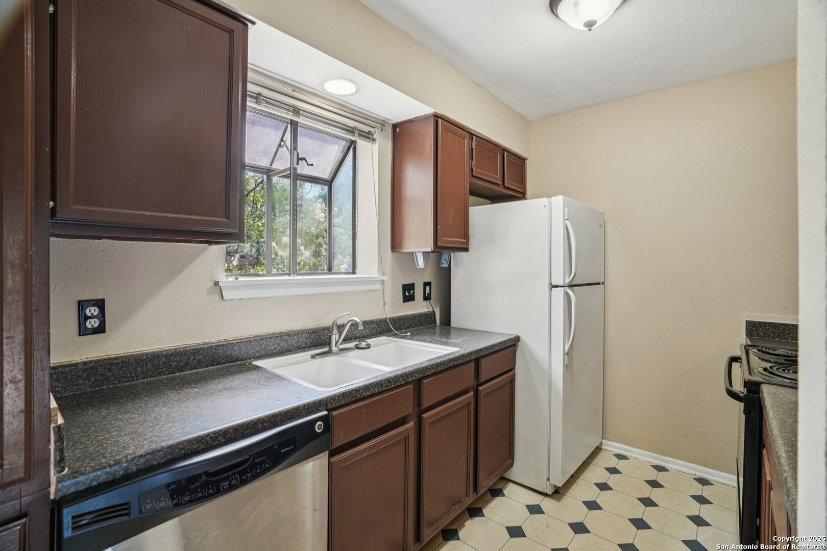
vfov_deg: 73.7
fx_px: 368
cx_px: 414
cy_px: 276
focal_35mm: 16
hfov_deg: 96.7
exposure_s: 1/8
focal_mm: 16
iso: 400
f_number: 8
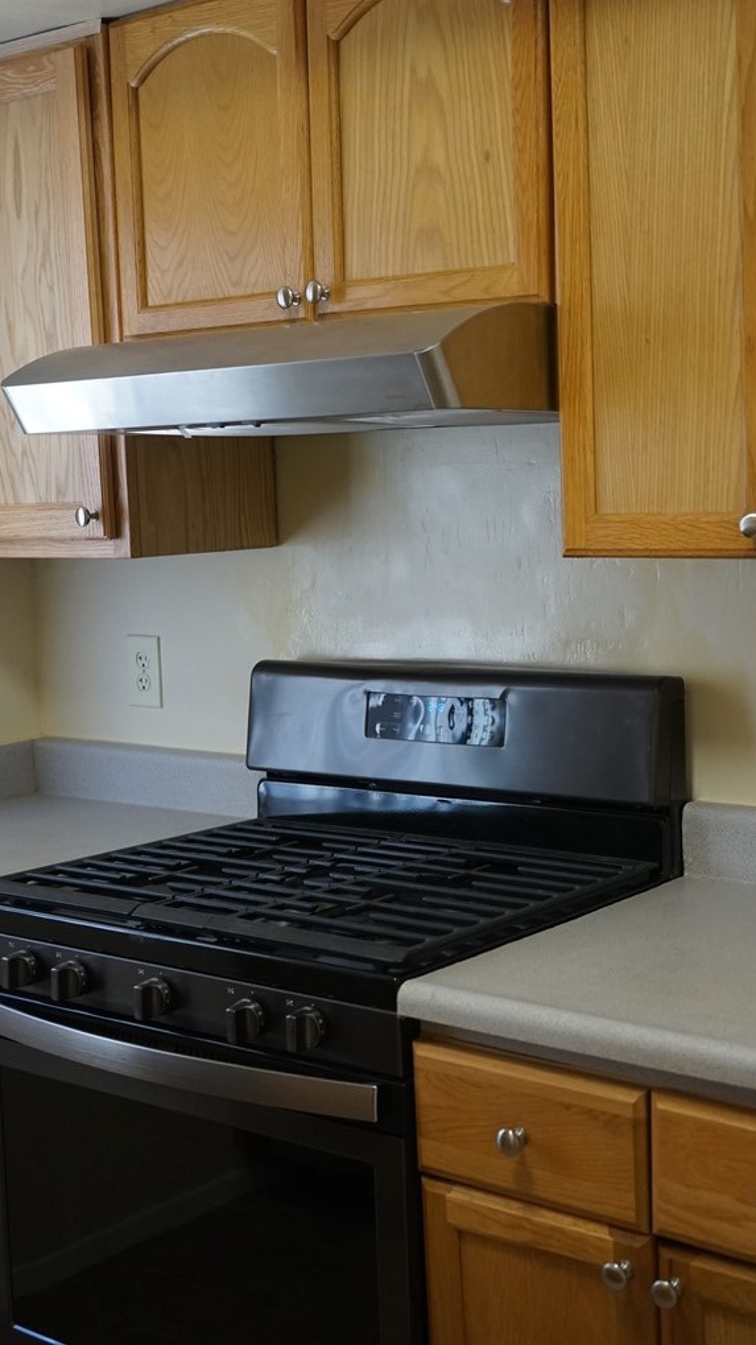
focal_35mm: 48
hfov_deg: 24.9
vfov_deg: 42.9
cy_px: 692
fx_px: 1711
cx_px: 460
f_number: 4.5
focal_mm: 43
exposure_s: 1/160
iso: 1600
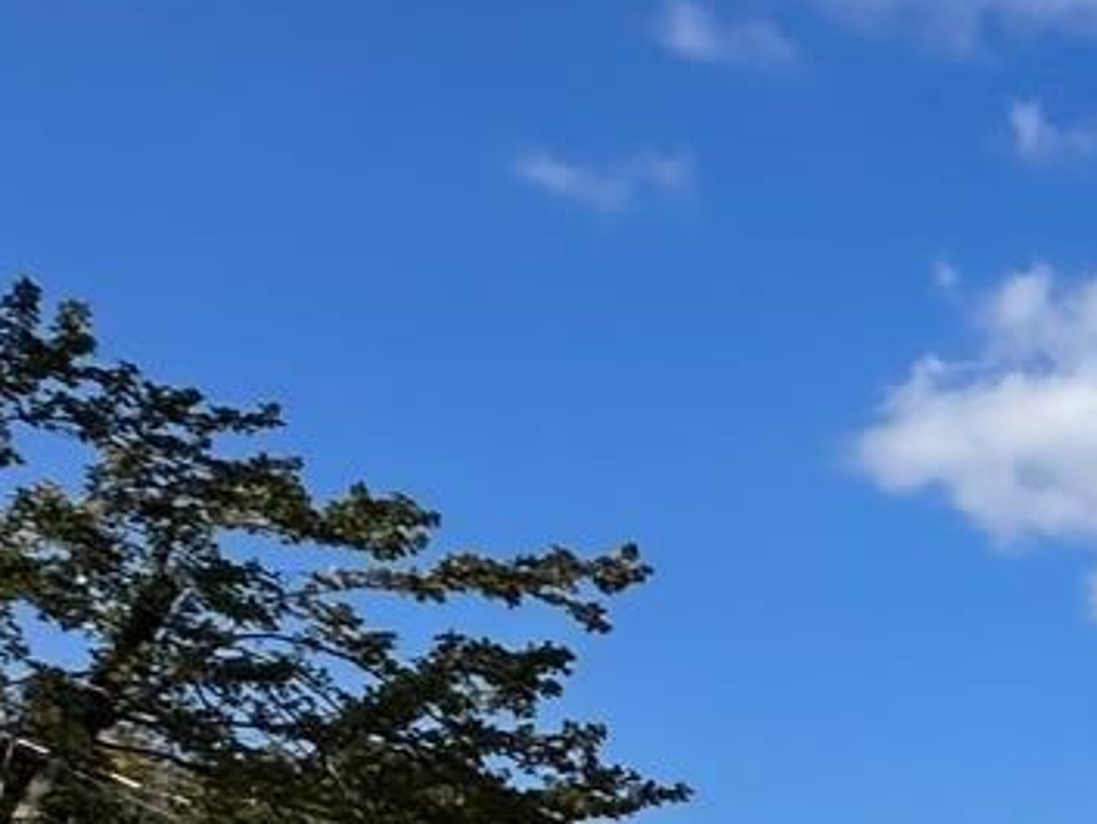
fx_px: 2536
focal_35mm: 80
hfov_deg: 16.2
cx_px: 2405
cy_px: 1020
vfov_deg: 17.5
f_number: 2.2
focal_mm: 2.22
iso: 50
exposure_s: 1/4000
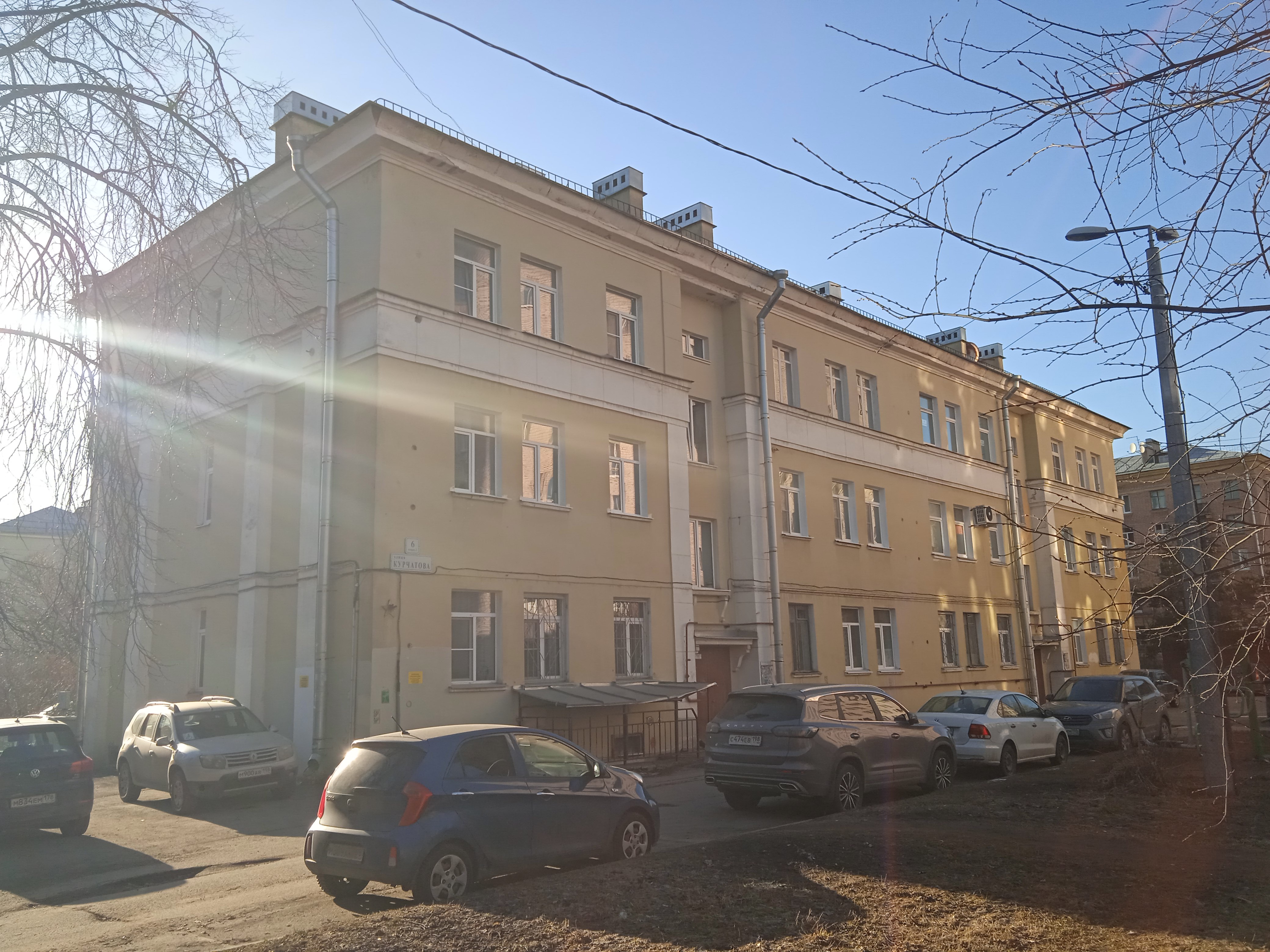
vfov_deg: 49.7
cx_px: 635
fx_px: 1027
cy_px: 476
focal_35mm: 28
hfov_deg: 63.4
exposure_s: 1/591
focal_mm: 3.43
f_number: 2.2
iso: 112
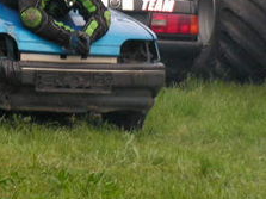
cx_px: 42
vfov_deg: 5.8
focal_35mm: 253
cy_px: -14
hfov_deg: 7.8
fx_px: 1943
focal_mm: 18.9
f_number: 3.4
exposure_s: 1/100
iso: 160
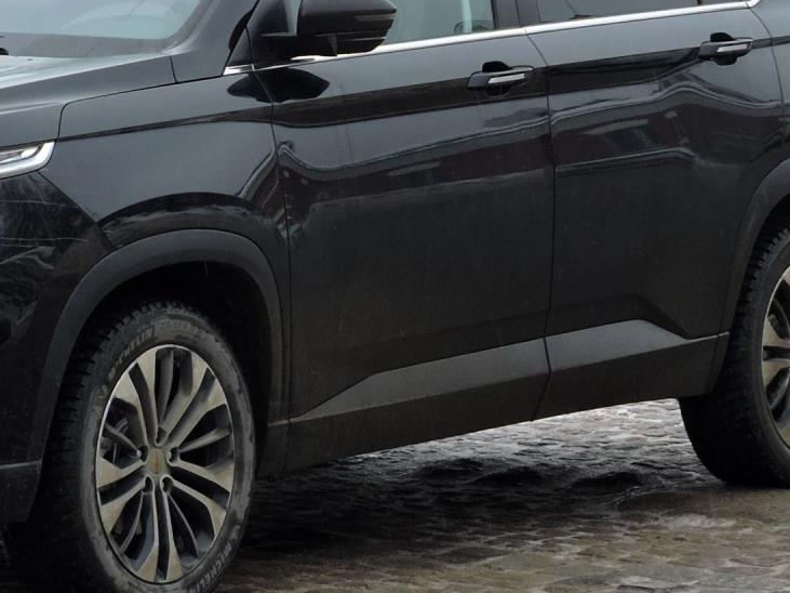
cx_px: 329
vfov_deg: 6.8
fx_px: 4997
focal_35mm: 219
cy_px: -41
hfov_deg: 9.0
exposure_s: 1/60
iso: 100
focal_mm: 14.3
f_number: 4.5
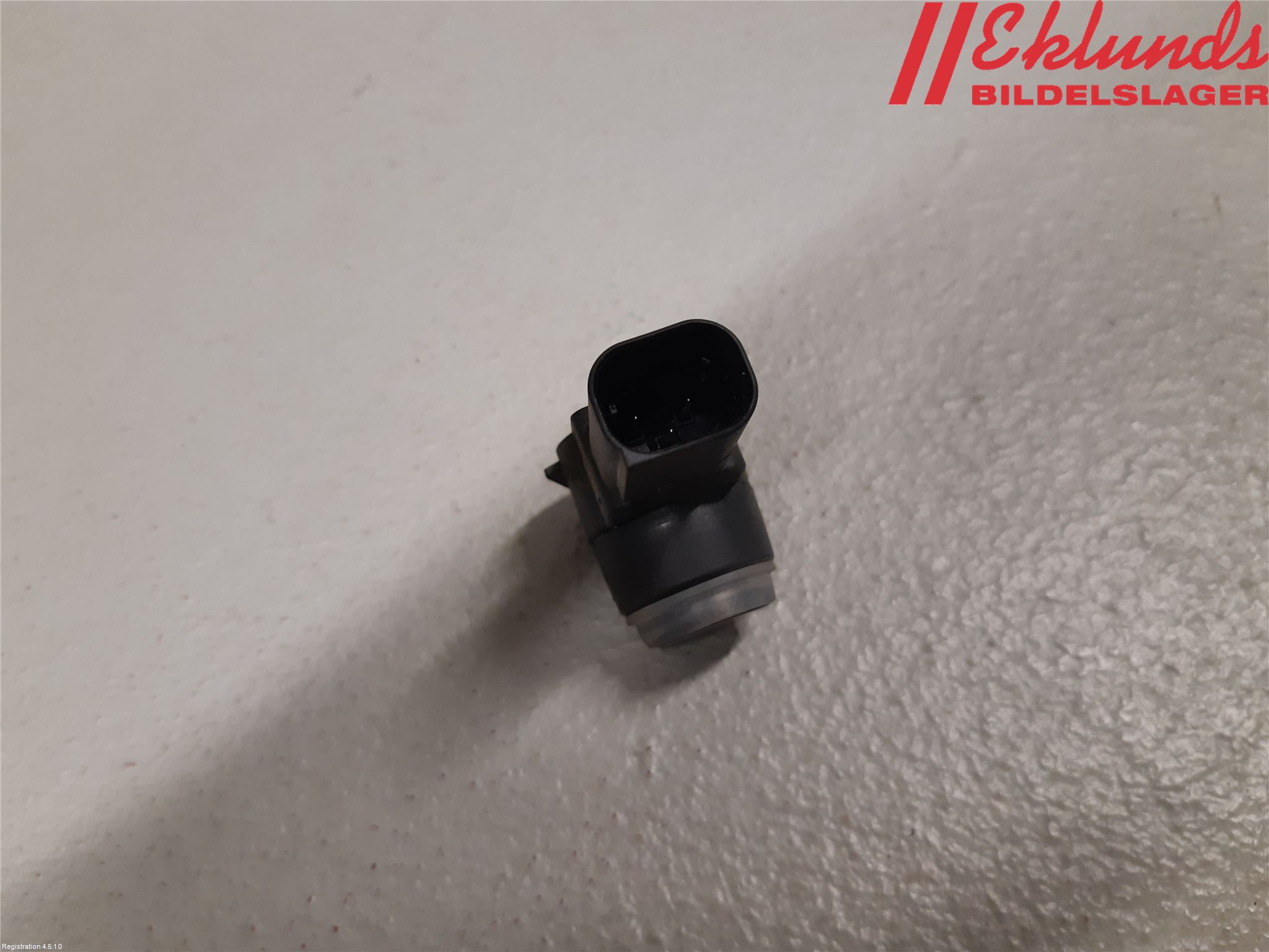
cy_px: 476
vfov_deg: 53.1
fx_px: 953
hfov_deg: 67.3
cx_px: 634
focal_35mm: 26
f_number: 1.7
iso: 125
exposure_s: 1/50
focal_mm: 3.93
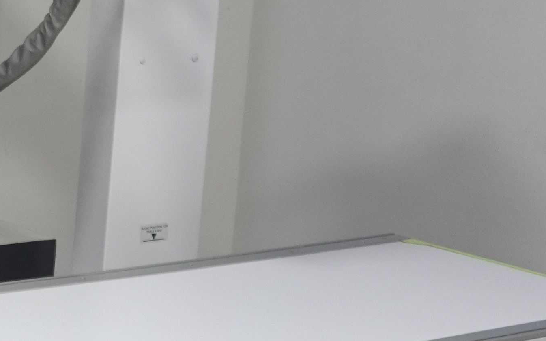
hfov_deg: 15.7
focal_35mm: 109
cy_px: 79
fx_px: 1622
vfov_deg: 12.0
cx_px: -494
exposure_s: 1/30
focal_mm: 16
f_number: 3.5
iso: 500
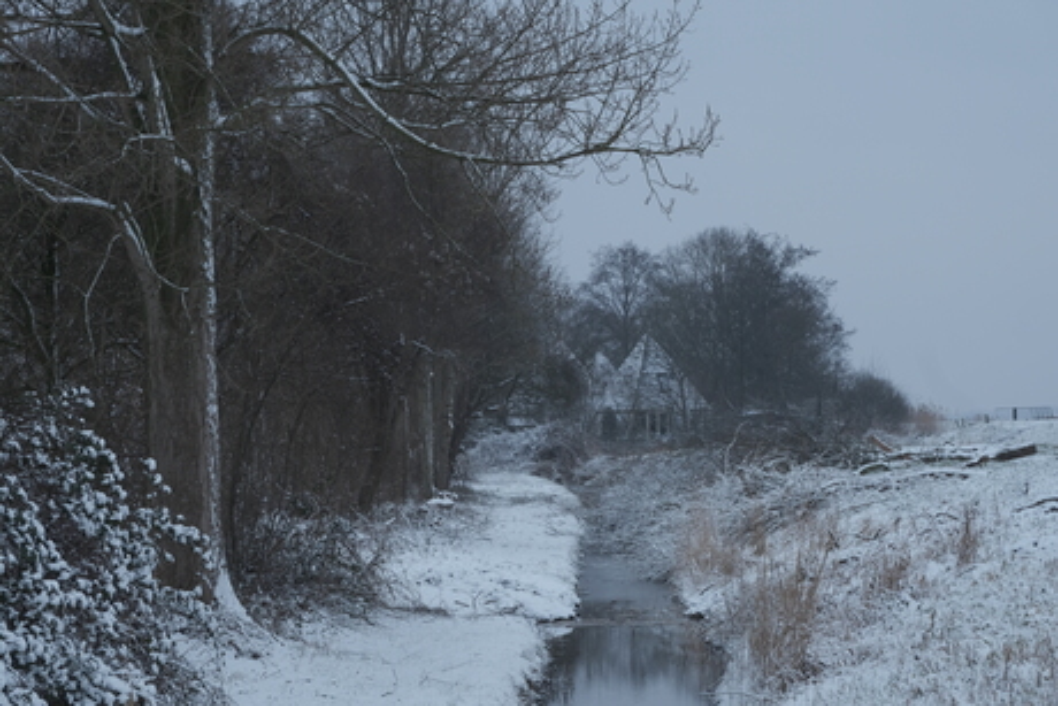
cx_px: 529
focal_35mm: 105
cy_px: 353
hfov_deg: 19.5
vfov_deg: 13.1
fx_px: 3087
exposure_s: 1/125
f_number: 8
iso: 320
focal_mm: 70
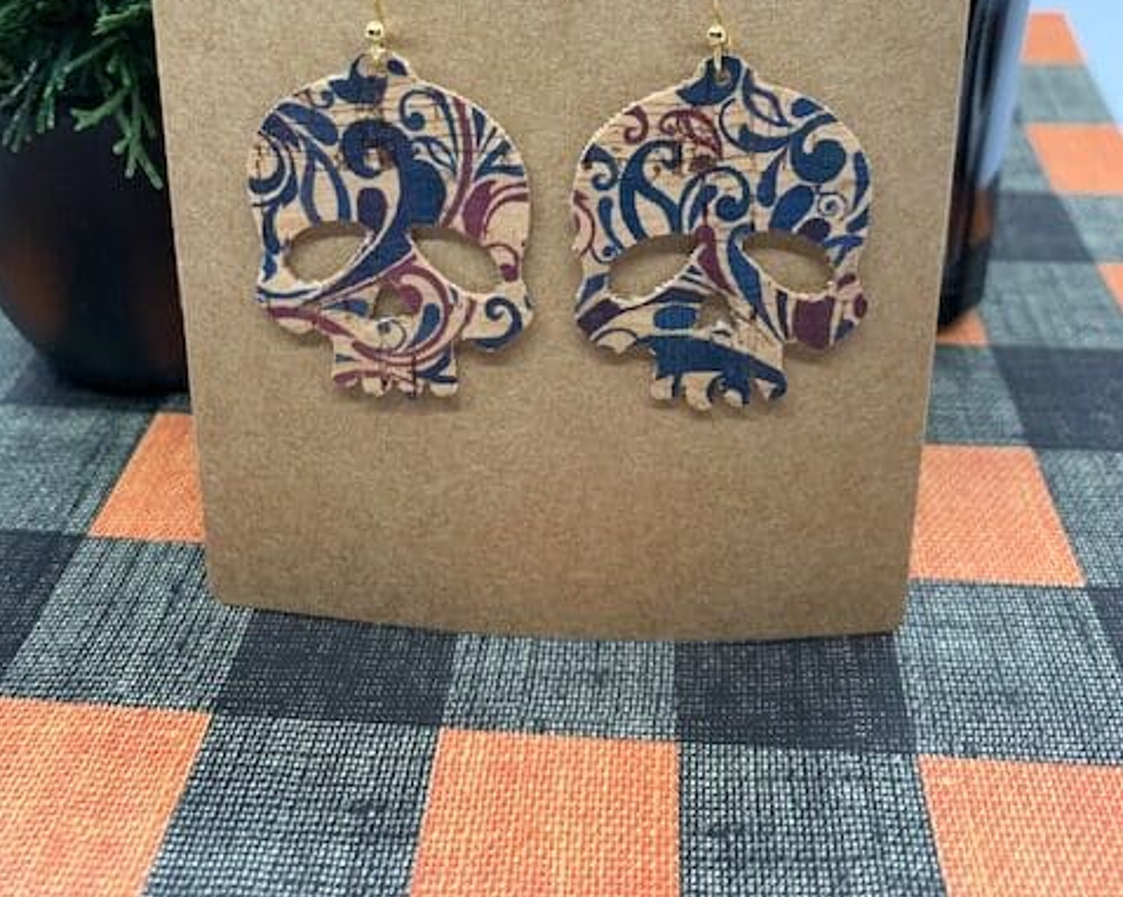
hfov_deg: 52.9
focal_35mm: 34
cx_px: 562
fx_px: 1130
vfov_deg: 41.1
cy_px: 153
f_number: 1.8
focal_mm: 4.25
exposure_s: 1/120
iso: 80
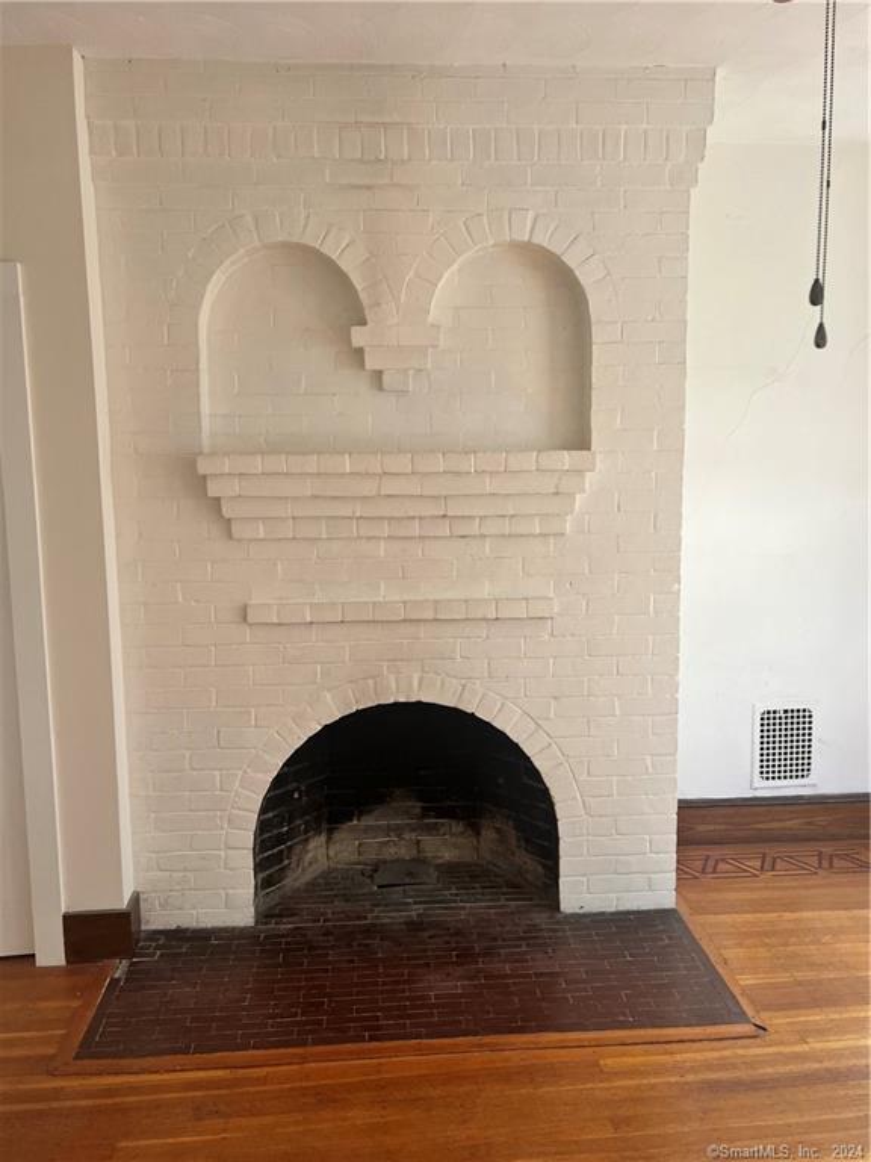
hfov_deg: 53.1
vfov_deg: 67.3
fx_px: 872
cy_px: 581
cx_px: 436
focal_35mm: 26
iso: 100
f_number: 1.5
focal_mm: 5.7
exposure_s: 1/121
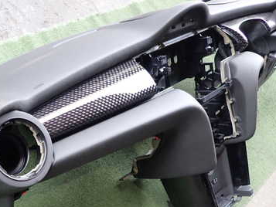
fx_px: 335
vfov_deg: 33.8
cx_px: 78
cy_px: 149
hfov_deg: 43.7
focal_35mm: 42
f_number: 2
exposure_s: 1/80
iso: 200
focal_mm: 4.5
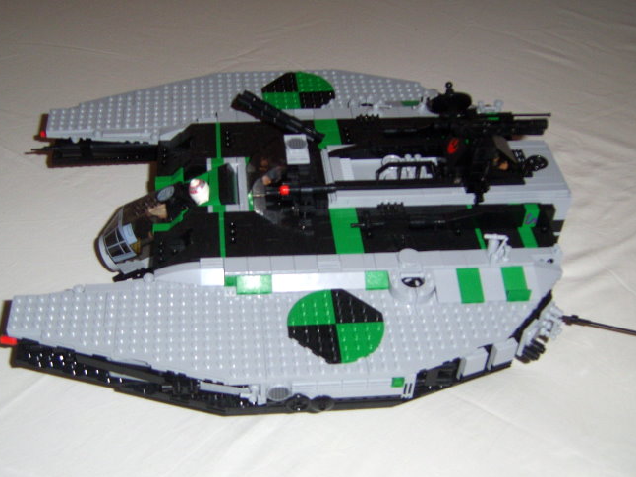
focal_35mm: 47
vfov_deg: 30.8
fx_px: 863
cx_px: 284
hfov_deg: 40.4
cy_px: 264
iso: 100
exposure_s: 1/30
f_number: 2.8
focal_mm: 7.8
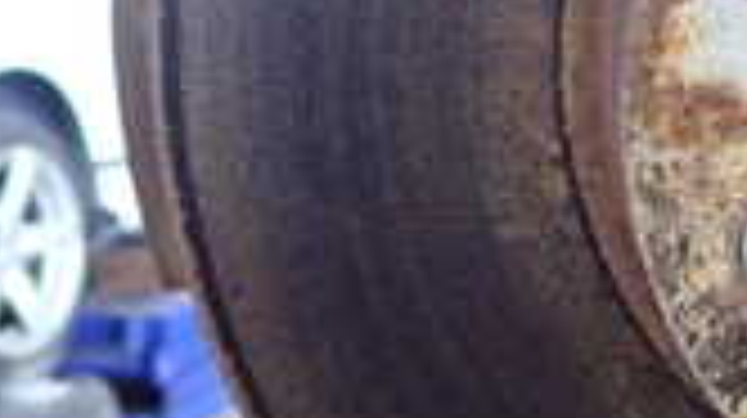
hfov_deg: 18.2
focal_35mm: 118
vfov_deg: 10.1
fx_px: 2335
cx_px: 450
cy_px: -49
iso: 640
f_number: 2.3
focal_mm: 5.4
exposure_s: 1/30
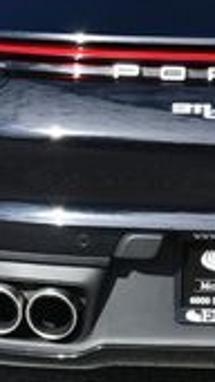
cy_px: 22
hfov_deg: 5.0
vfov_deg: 8.8
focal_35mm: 243
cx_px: 244
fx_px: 2466
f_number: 8
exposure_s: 1/250
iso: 125
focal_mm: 31
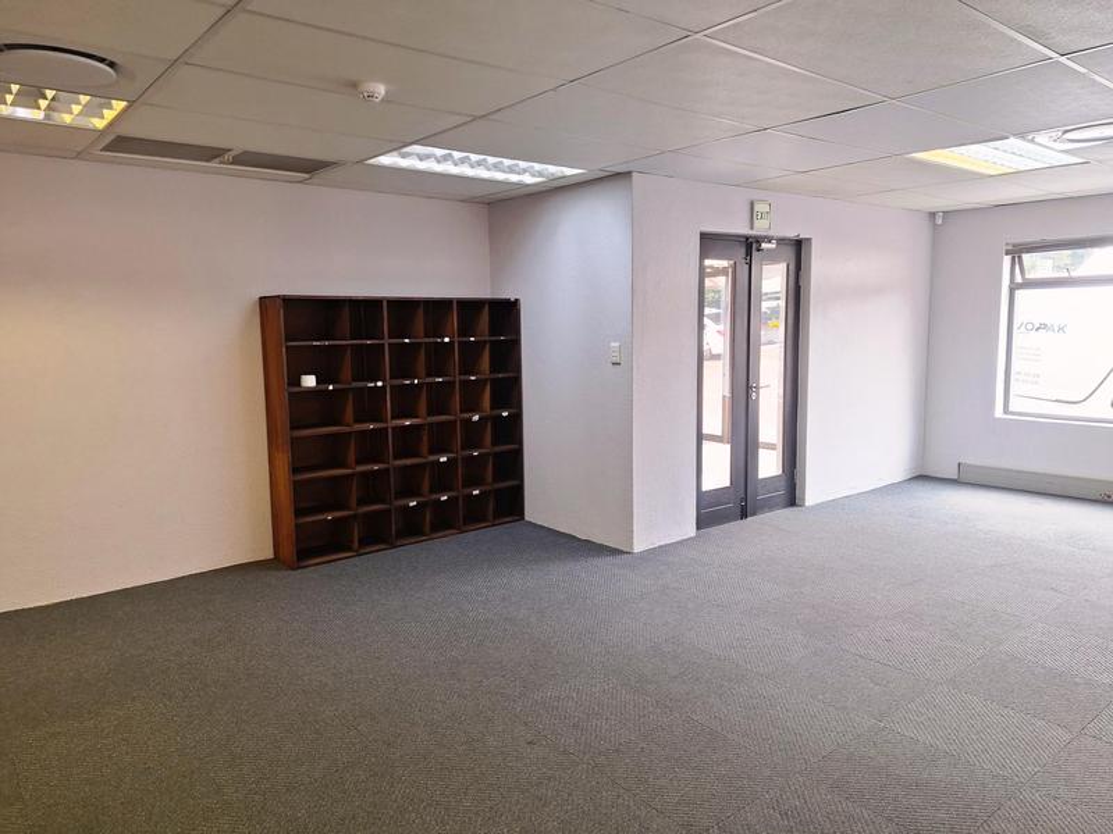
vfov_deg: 58.9
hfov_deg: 73.9
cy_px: 417
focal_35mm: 23
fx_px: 740
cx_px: 556
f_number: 1.8
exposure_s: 1/100
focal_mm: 5.54
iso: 64
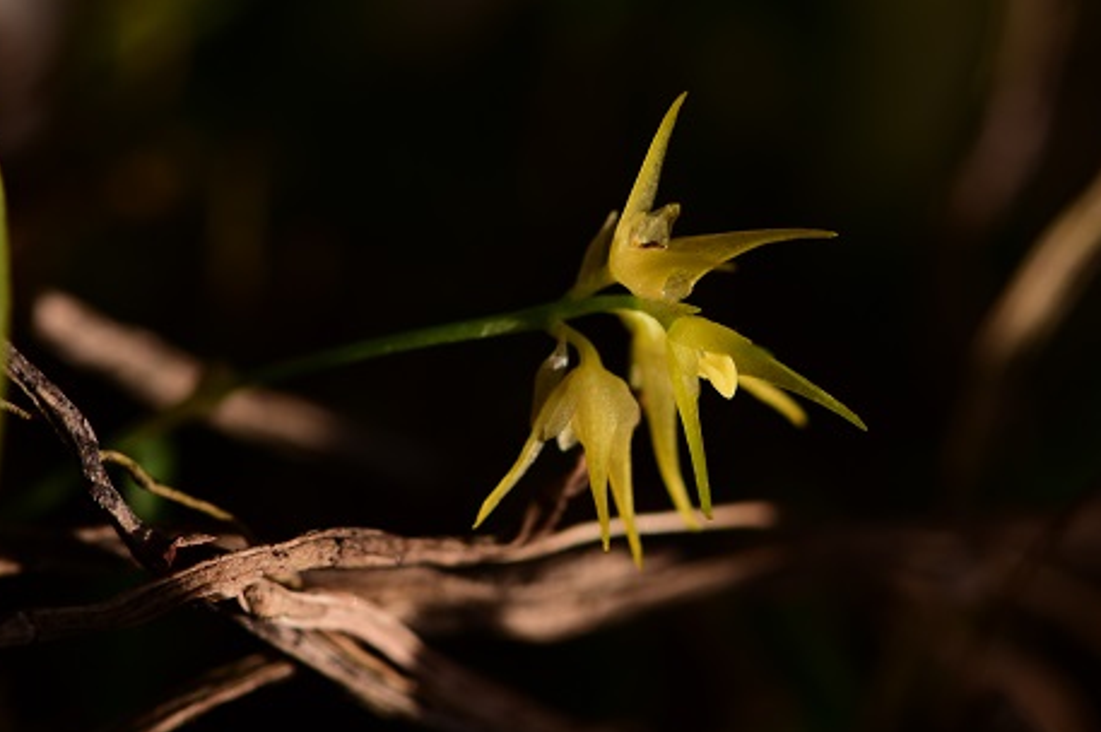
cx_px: 687
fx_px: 4217
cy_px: 342
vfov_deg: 9.9
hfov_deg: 14.9
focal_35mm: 138
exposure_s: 1/125
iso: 200
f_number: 10
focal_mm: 105
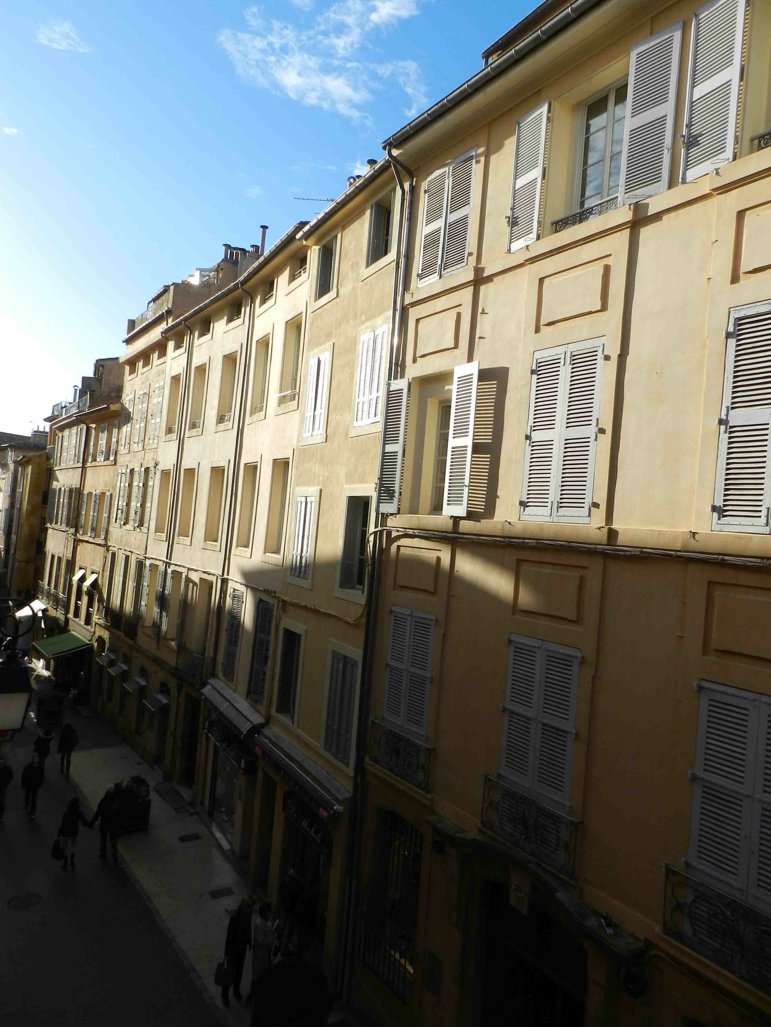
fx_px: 683
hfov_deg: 58.9
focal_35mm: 23
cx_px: 386
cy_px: 514
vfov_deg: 73.9
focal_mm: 4
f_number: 4
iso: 160
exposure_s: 1/640
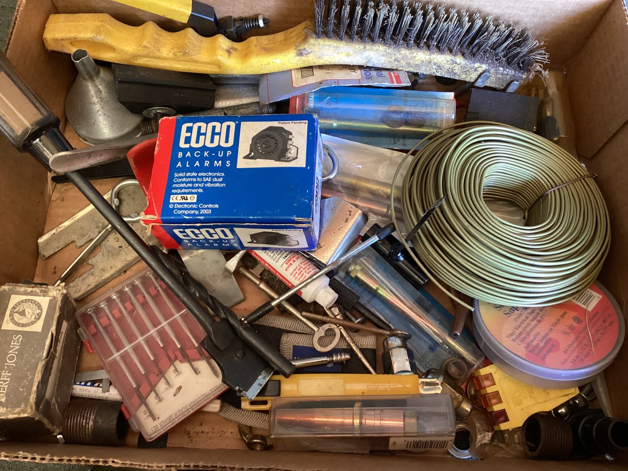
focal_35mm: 31
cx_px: 314
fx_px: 562
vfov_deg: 45.4
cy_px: 236
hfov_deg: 58.3
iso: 320
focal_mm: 3.3
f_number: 2.4
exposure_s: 1/50
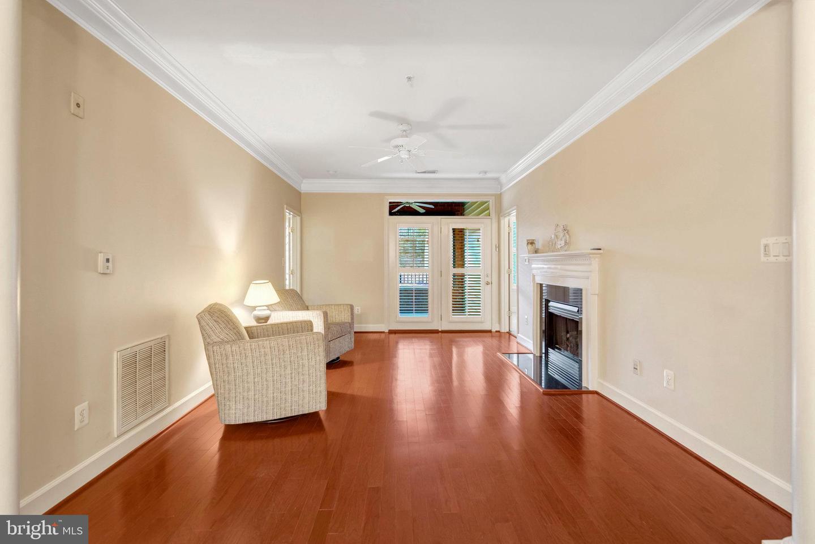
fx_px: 362
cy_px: 272
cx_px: 408
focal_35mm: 16
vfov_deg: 73.7
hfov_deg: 96.7
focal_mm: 16
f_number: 4
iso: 1250
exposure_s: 1/25
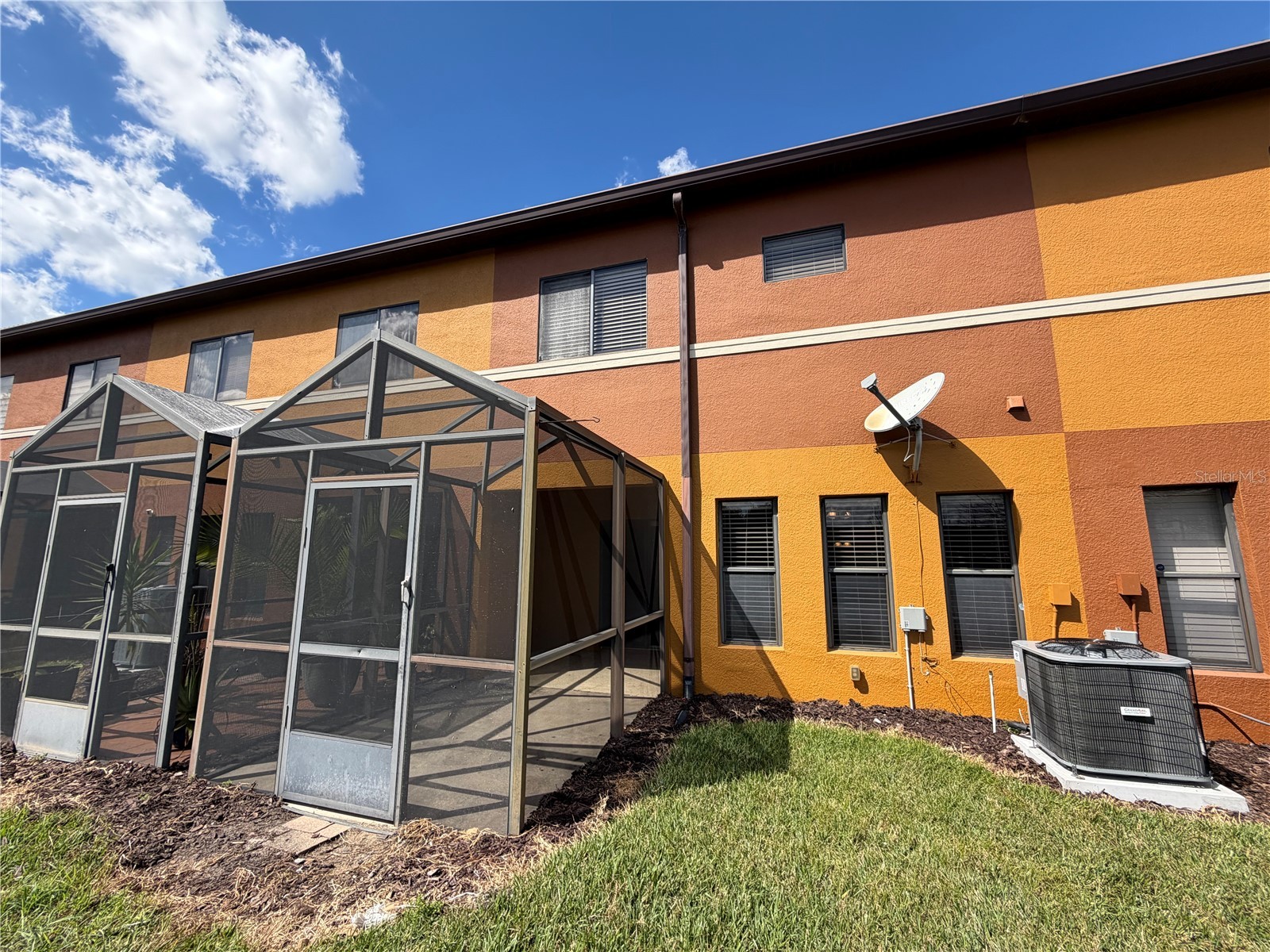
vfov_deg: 85.7
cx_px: 635
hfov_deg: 102.1
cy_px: 476
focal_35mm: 14
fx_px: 514
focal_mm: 2.22
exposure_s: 1/770
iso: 32
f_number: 2.2
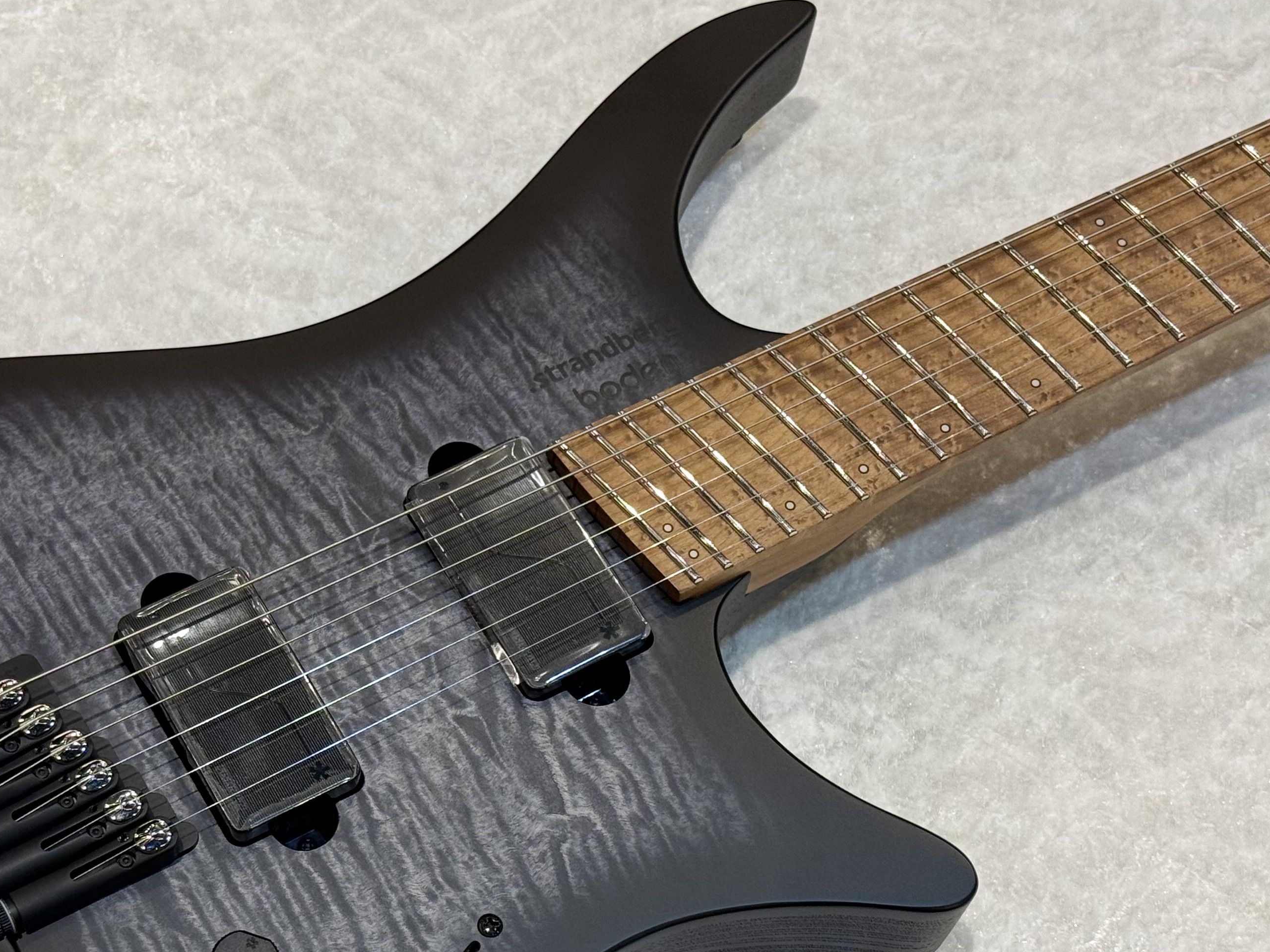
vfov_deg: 19.5
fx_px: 2752
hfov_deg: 25.7
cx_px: 333
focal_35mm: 75
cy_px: 668
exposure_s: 1/60
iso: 80
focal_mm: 6.76
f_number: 1.78
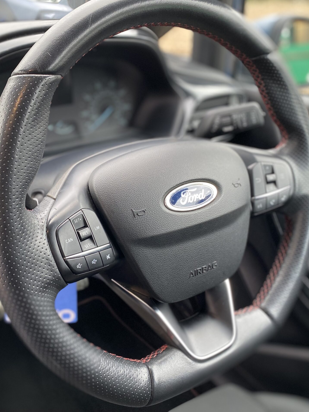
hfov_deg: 40.4
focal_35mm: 35
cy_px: 204
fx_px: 417
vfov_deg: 52.6
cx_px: 117
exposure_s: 1/73
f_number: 1.8
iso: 125
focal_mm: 4.25
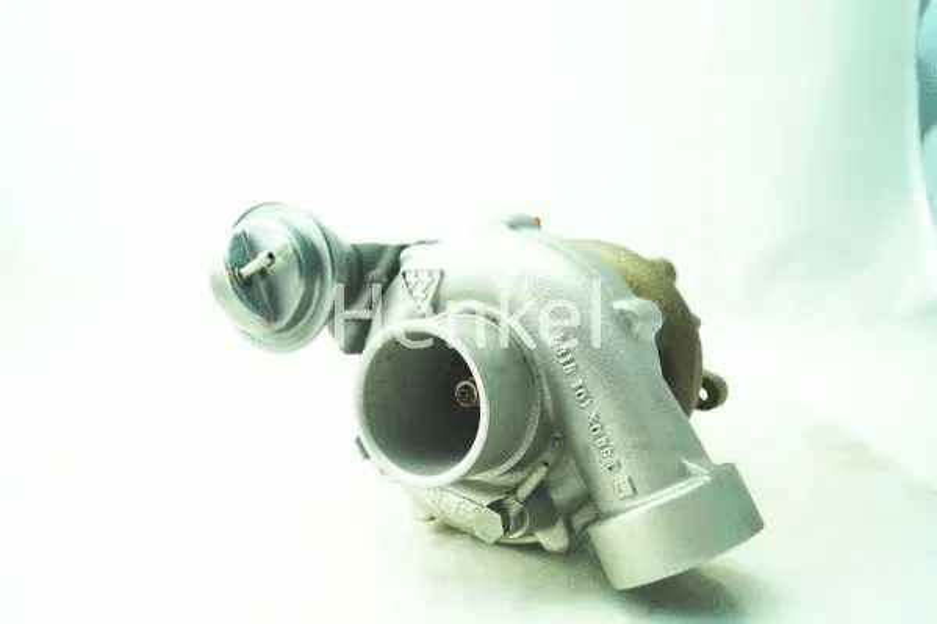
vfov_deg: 36.9
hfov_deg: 53.1
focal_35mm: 36
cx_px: 468
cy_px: 312
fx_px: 937
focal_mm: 24
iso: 125
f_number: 4
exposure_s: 1/160
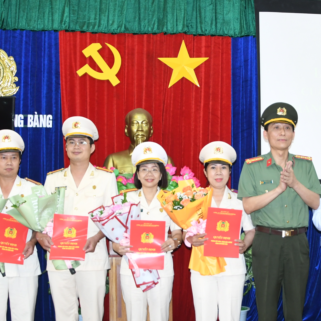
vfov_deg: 29.1
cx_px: 243
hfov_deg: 28.6
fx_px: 619
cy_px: 174
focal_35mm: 59
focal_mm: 18
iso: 800
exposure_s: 1/200
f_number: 4
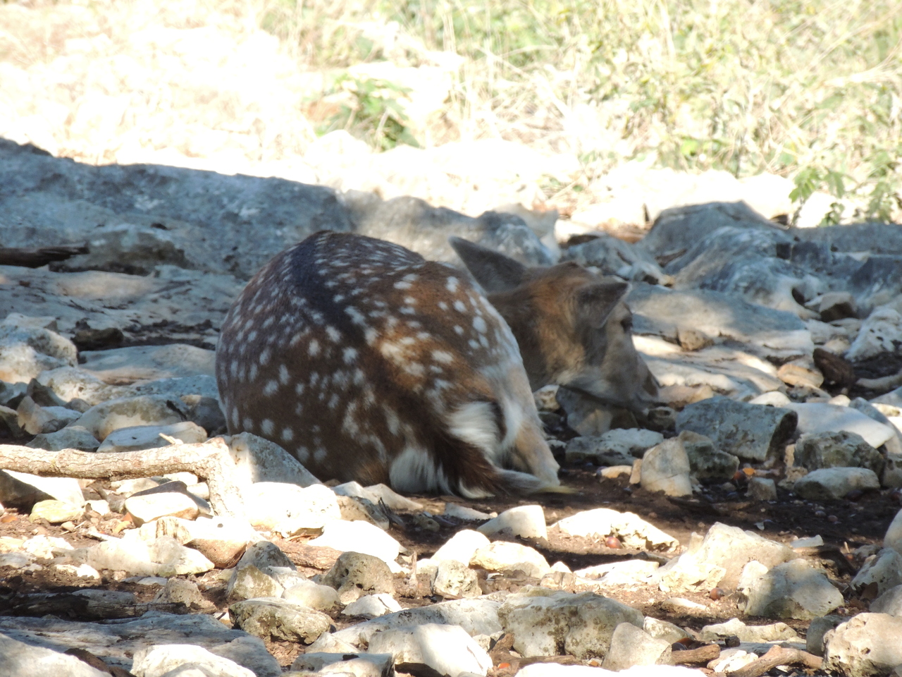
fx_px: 13029
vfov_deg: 3.0
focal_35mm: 500
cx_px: 451
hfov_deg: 4.0
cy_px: 338
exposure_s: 1/500
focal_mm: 89.1
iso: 400
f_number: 4.9
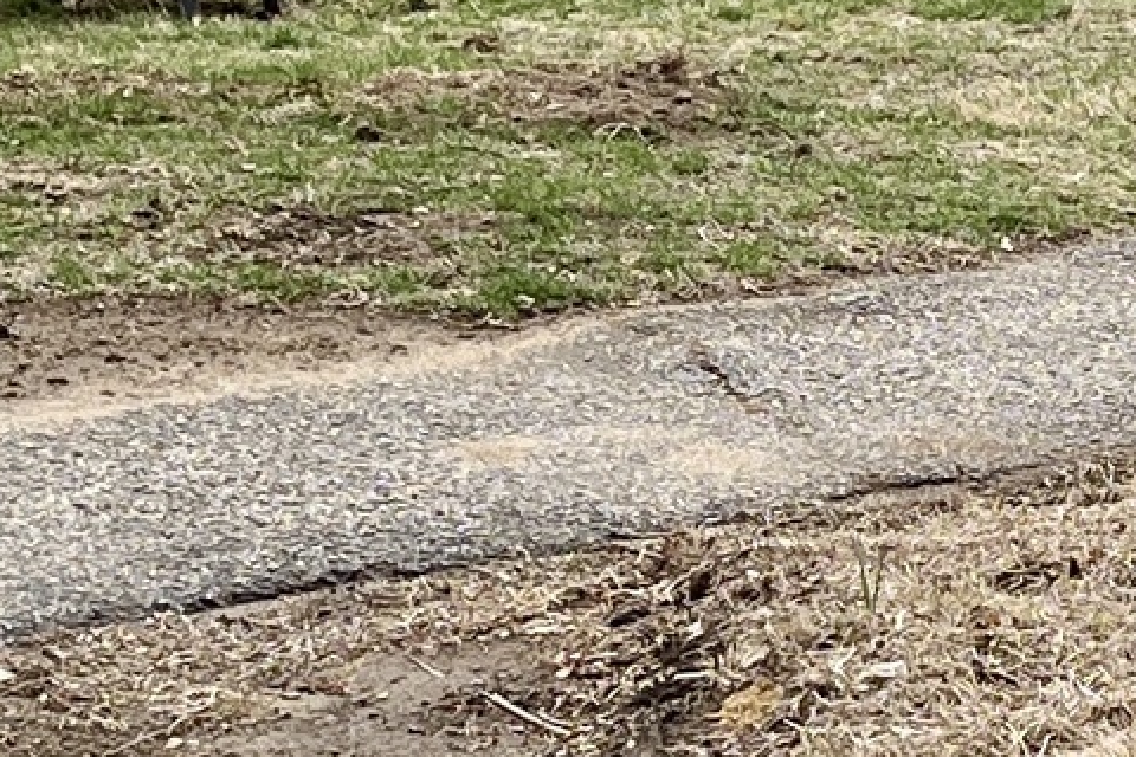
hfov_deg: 11.8
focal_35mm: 173
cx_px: 1011
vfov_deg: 7.9
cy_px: 282
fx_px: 5459
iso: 50
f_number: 1.6
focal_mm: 5.1
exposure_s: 1/742
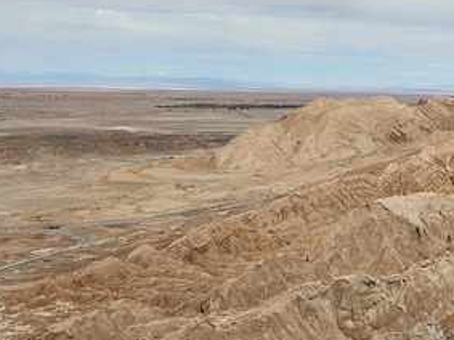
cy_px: 281
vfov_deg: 22.2
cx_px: 582
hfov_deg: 25.8
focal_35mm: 65
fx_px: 852
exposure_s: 1/1550
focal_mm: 6.3
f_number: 1.7
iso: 10
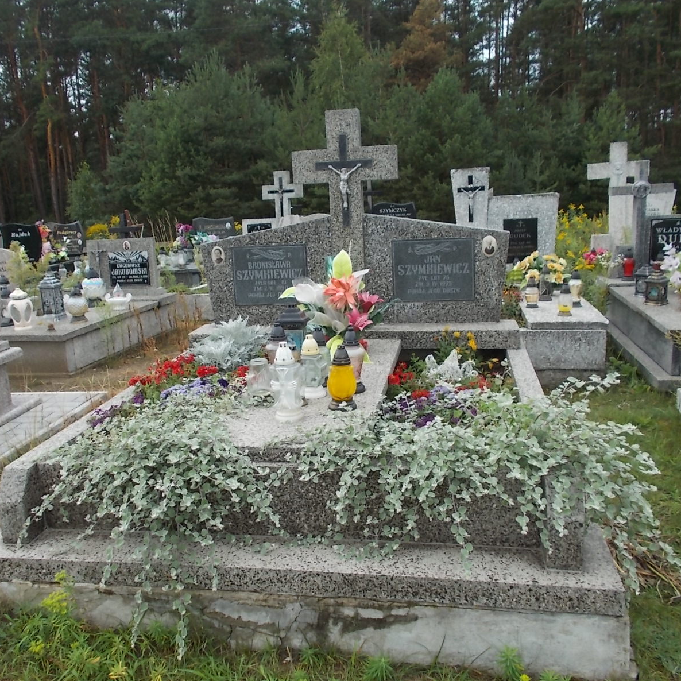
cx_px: 307
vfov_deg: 52.5
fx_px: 690
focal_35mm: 31
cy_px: 338
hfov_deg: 52.4
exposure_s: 1/320
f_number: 3.2
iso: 80
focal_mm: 4.6
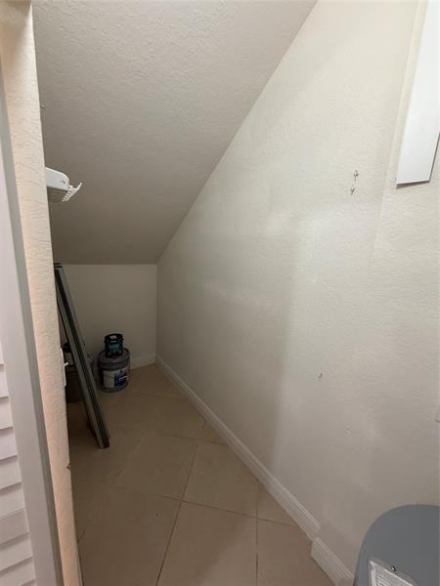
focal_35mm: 14
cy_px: 293
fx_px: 237
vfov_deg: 102.1
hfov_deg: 85.7
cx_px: 220
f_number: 2.2
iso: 320
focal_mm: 2.22
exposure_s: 1/60
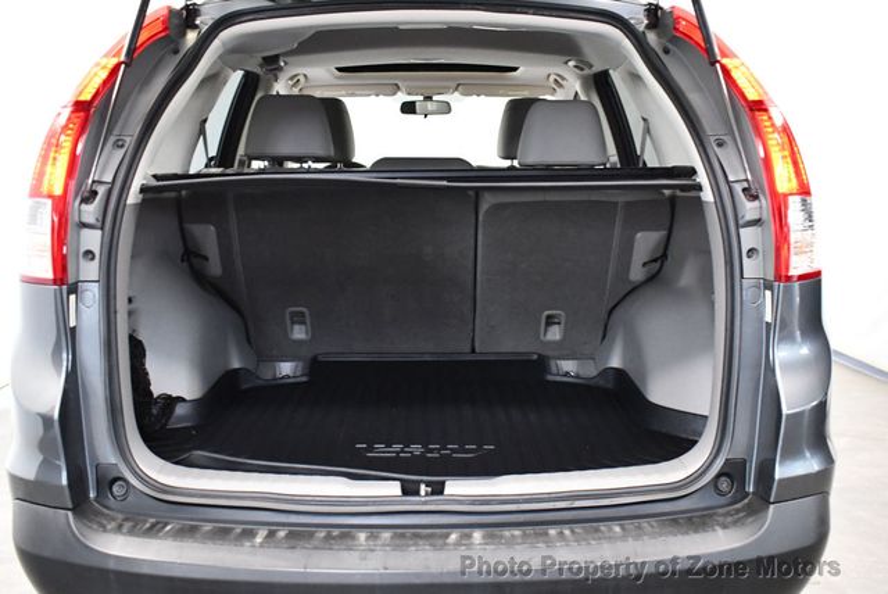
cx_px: 444
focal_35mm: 36
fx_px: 889
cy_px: 297
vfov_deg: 36.9
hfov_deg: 53.1
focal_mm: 18
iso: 3200
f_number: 3.5
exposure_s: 1/80
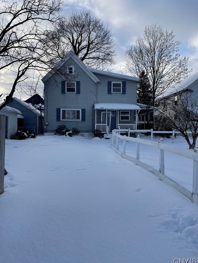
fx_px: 206
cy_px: 133
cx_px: 96
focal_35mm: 27
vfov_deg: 65.3
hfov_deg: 51.4
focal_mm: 4.2
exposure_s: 1/2681
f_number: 1.6
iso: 32
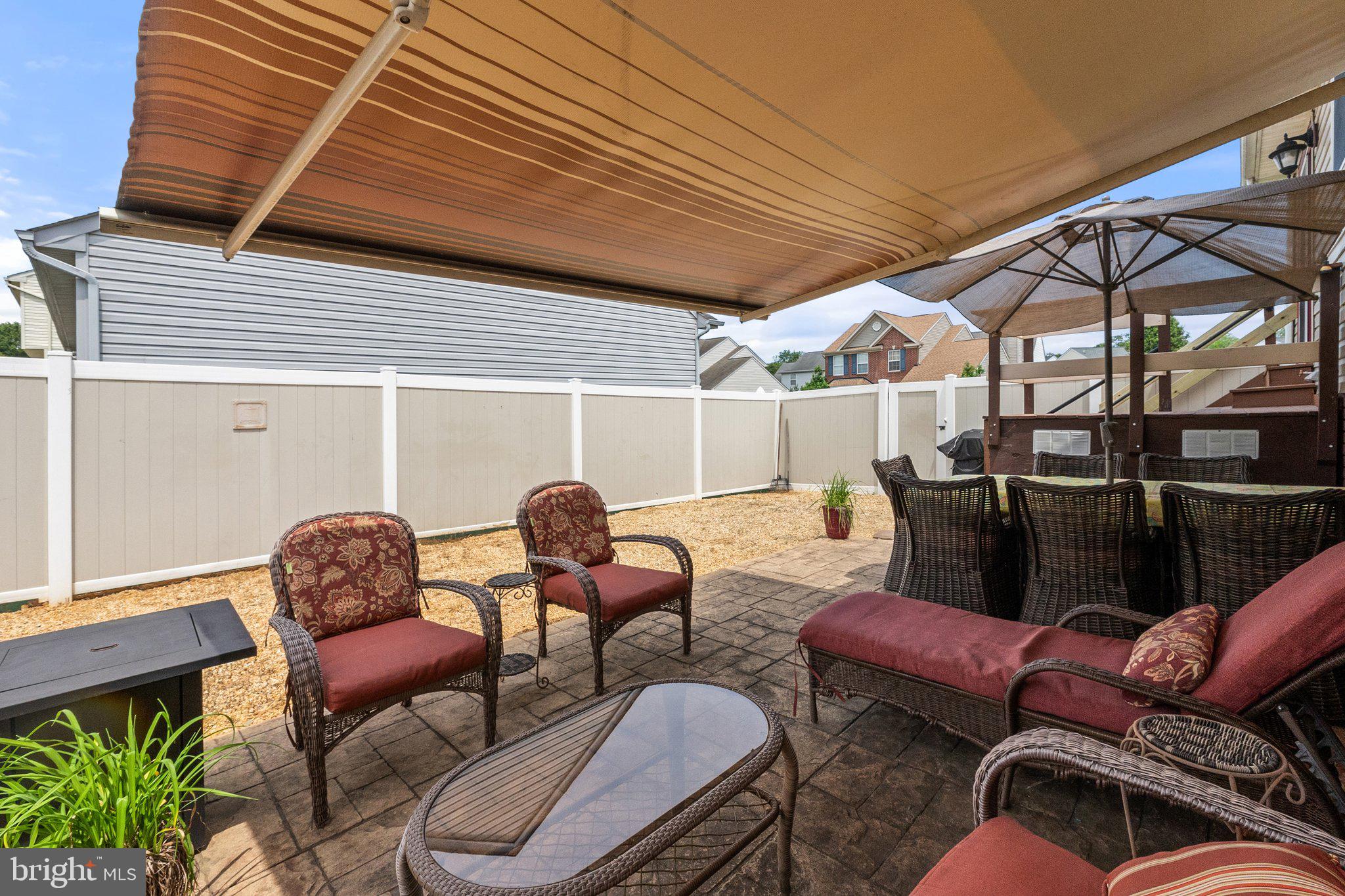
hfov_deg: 100.4
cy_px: 448
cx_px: 672
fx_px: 560
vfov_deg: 77.3
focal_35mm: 15
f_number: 8
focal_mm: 10
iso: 640
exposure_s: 1/1250
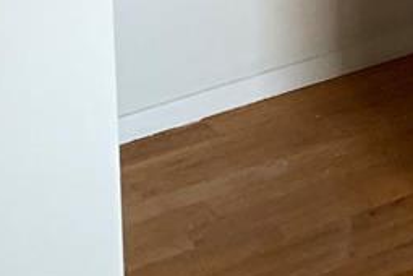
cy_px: -612
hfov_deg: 10.8
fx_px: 1950
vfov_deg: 7.0
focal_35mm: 170
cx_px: 873
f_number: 1.8
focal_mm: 4.25
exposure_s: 1/60
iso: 200
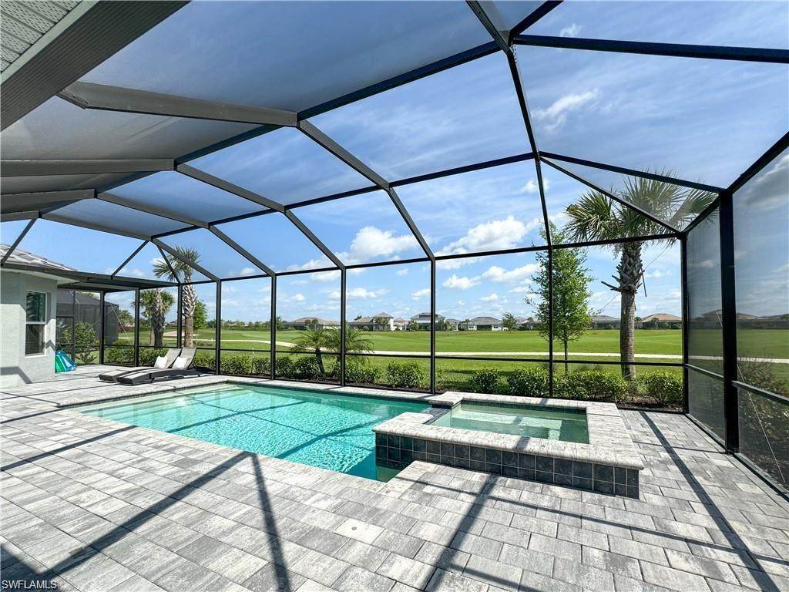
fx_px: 319
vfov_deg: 85.7
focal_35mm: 14
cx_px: 394
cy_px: 296
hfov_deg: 102.1
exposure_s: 1/1700
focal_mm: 2.22
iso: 50
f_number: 2.2
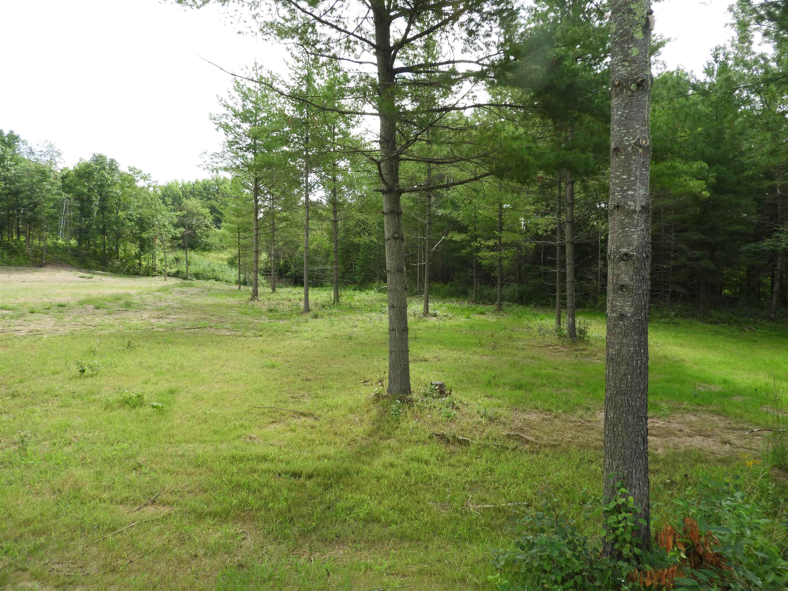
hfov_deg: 71.6
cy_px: 296
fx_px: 546
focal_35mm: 24
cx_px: 394
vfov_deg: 56.8
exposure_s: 1/400
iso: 100
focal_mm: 4.3
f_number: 3.3
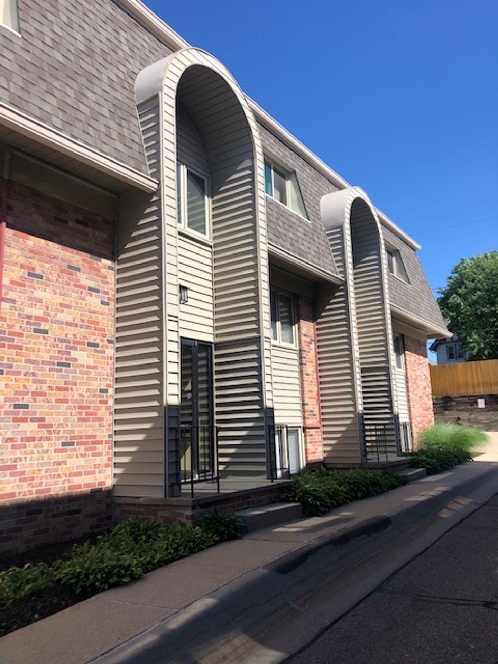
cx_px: 249
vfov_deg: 63.4
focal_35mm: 28
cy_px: 332
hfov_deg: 49.7
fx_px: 537
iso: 20
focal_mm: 3.99
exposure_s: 1/1453
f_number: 1.8
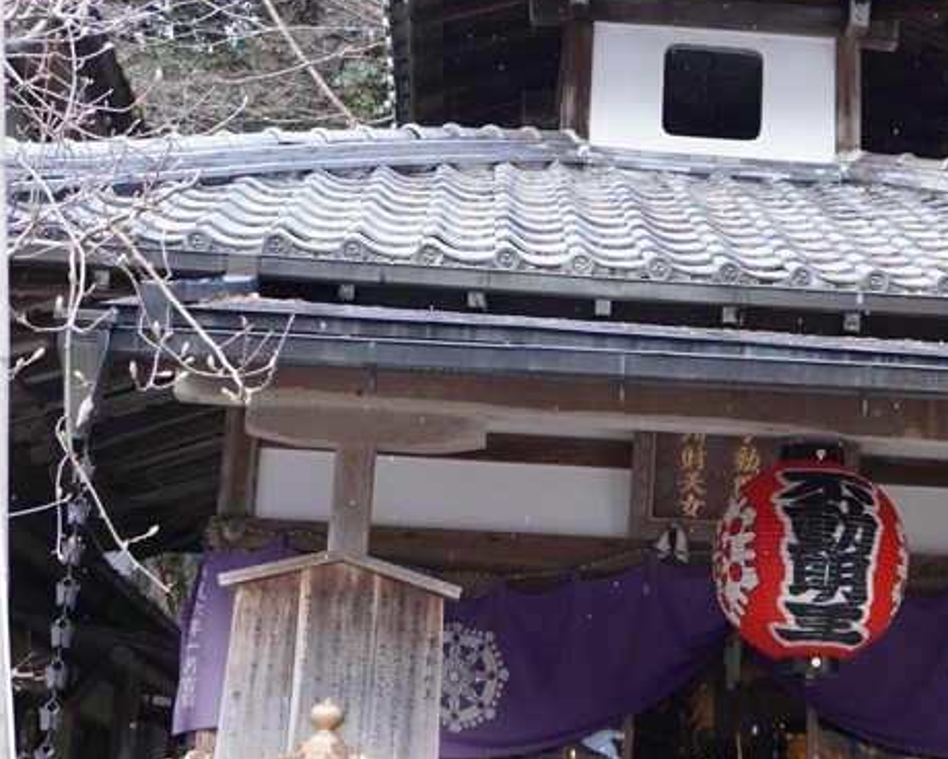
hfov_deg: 26.1
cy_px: 367
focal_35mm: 72
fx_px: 2021
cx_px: 685
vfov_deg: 21.2
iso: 640
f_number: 4
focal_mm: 23
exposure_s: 1/160
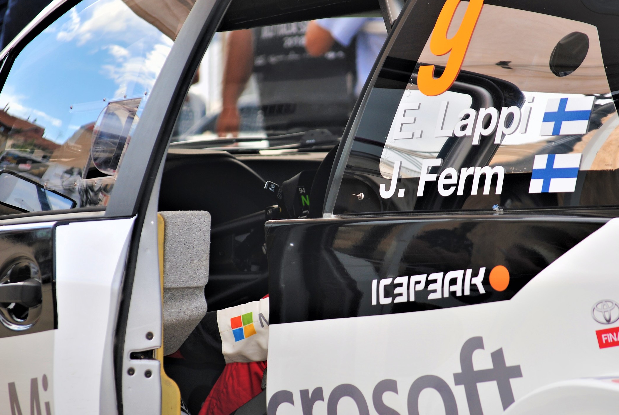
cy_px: 218
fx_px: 3677
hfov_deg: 9.6
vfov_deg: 6.5
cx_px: 337
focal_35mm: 214
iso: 100
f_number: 5
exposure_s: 1/200
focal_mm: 125
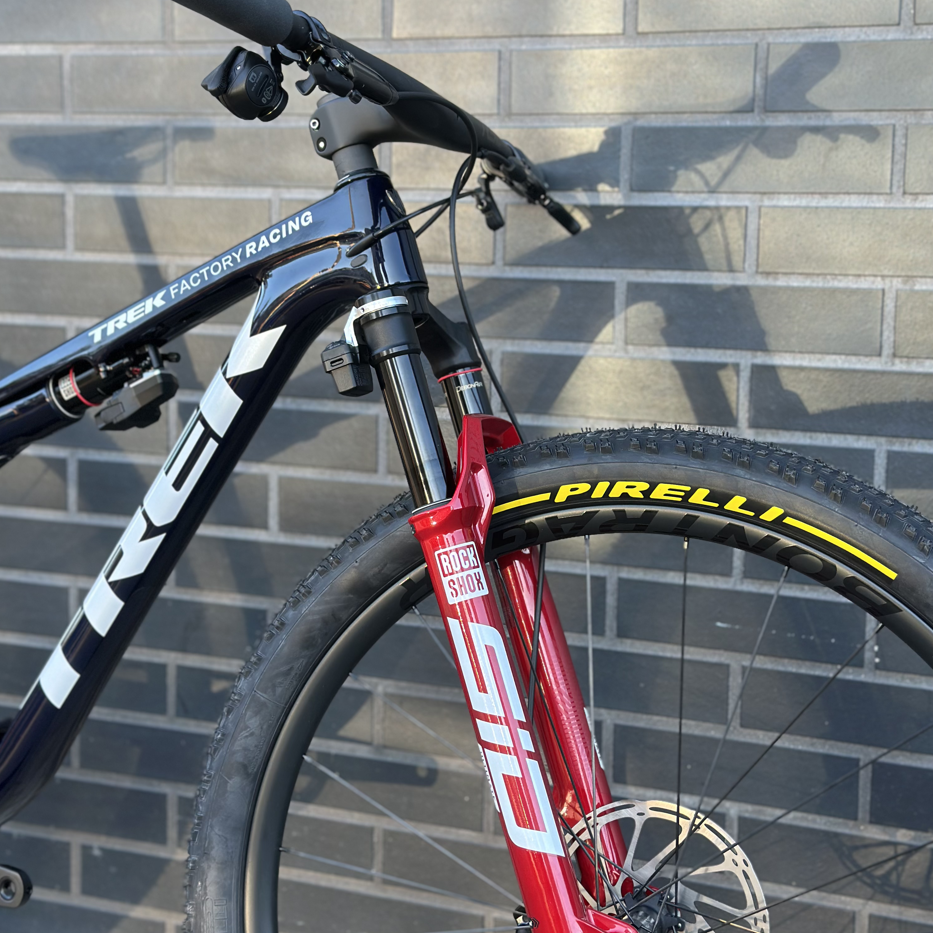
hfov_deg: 30.0
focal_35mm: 57
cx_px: 466
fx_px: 1738
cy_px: 433
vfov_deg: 30.0
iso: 80
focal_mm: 6.86
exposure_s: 1/195
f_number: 1.78
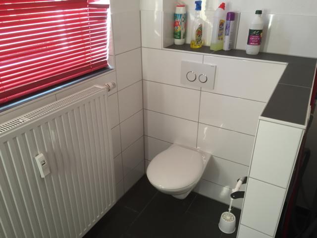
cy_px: 119
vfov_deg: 48.2
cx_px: 158
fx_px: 266
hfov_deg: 61.7
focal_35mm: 29
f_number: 2.2
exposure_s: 1/33
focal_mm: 4.15
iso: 80
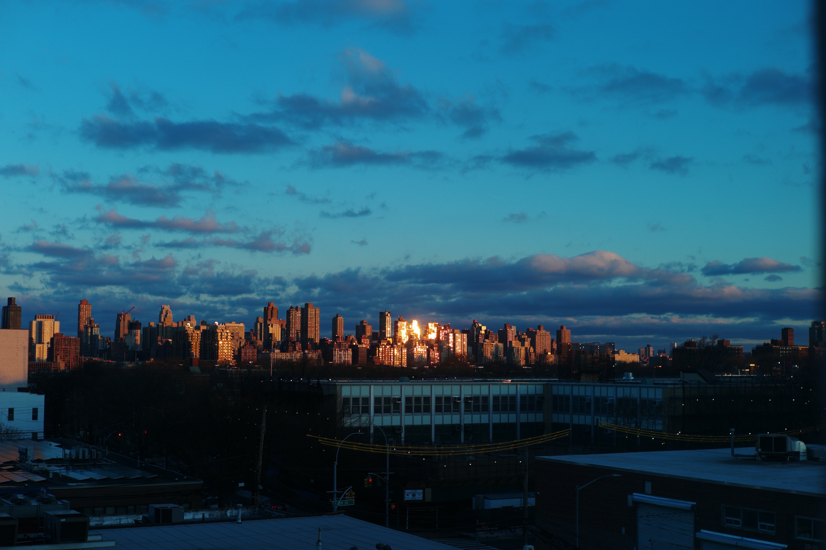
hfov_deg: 39.6
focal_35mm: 50
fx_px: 1147
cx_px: 413
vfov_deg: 27.0
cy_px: 275
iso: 160
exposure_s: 1/360
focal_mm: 50
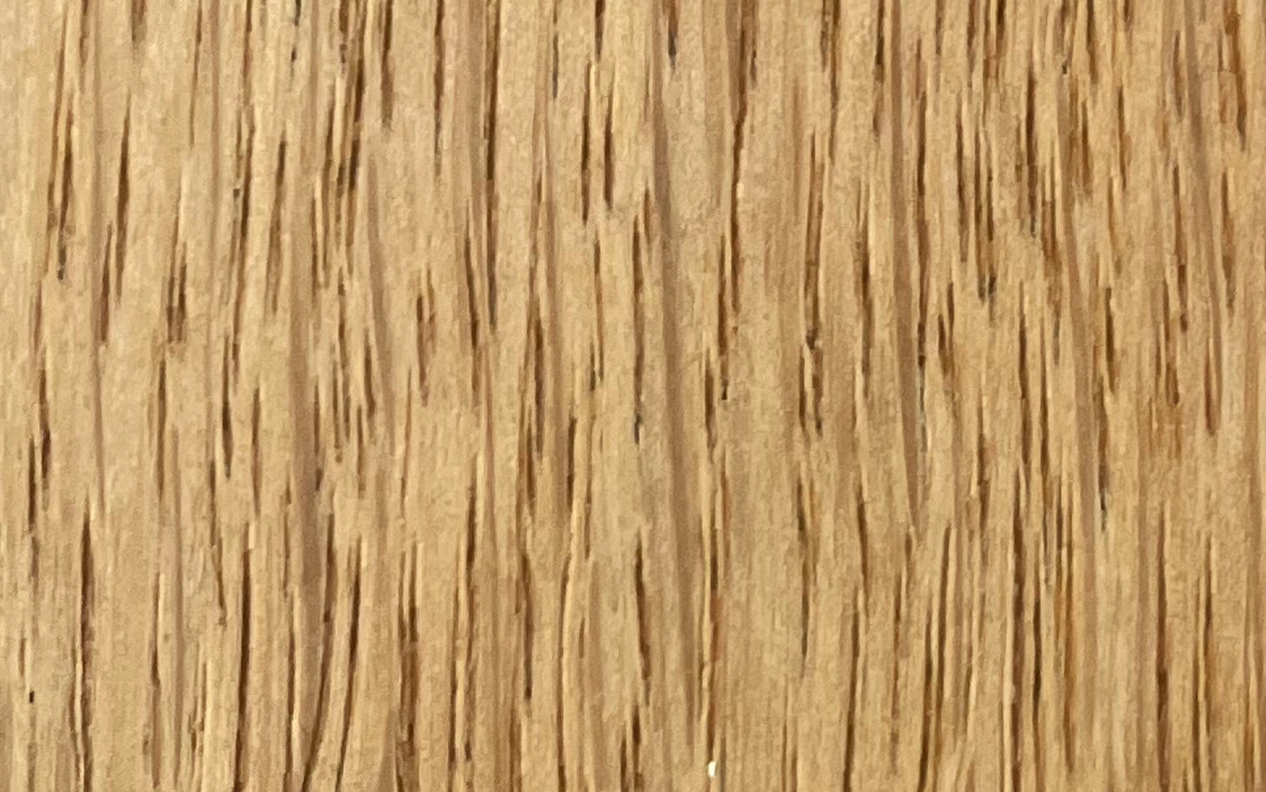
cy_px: -1206
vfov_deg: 9.8
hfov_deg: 16.9
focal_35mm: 115
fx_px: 3968
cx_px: 1722
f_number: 1.6
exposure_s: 1/121
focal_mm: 4.2
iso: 125
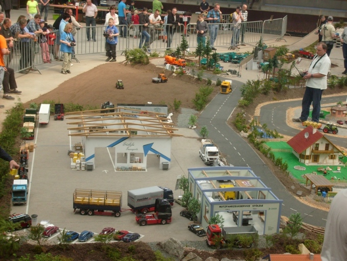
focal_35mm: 61
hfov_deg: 31.7
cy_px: 130
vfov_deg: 24.0
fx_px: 612
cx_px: 174
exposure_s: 1/90
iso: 80
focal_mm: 10.3
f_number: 3.6
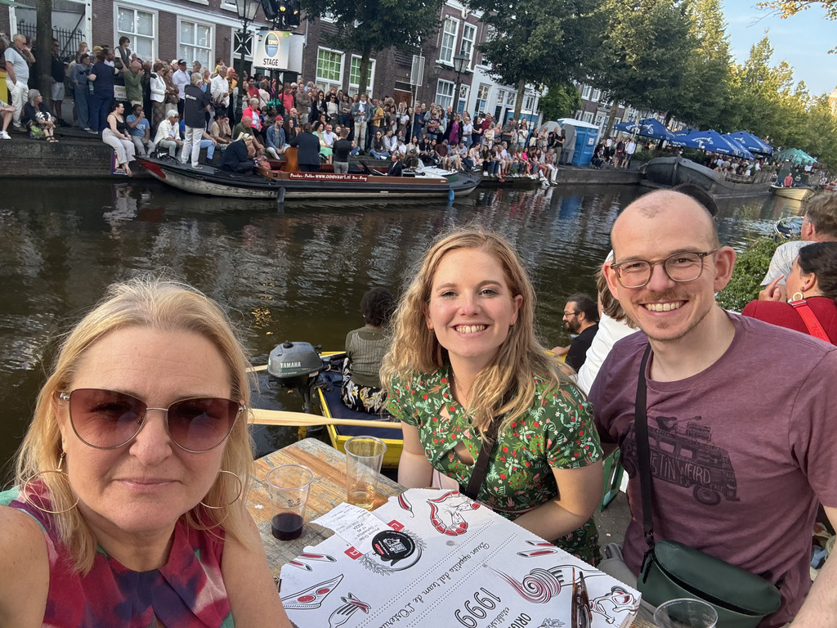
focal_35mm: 23
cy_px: 314
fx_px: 556
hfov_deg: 73.9
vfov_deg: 58.9
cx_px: 418
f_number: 1.9
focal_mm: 2.69
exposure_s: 1/121
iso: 25
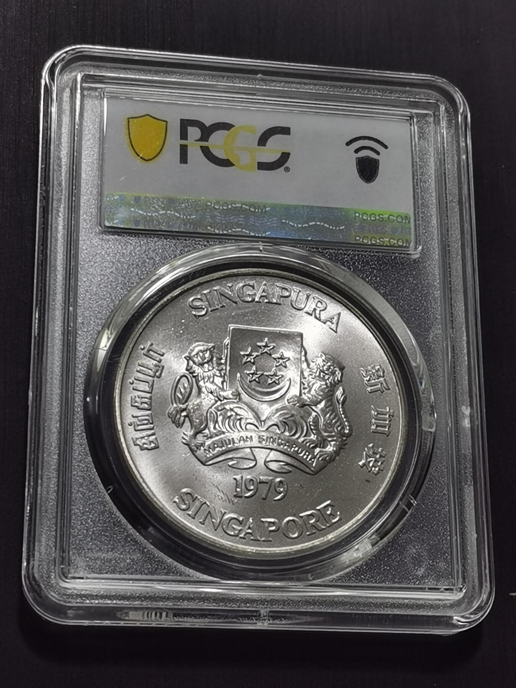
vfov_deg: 24.1
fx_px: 1610
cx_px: 258
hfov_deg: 18.2
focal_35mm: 81
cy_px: 344
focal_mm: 5.58
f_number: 1.8
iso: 50
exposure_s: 1/200
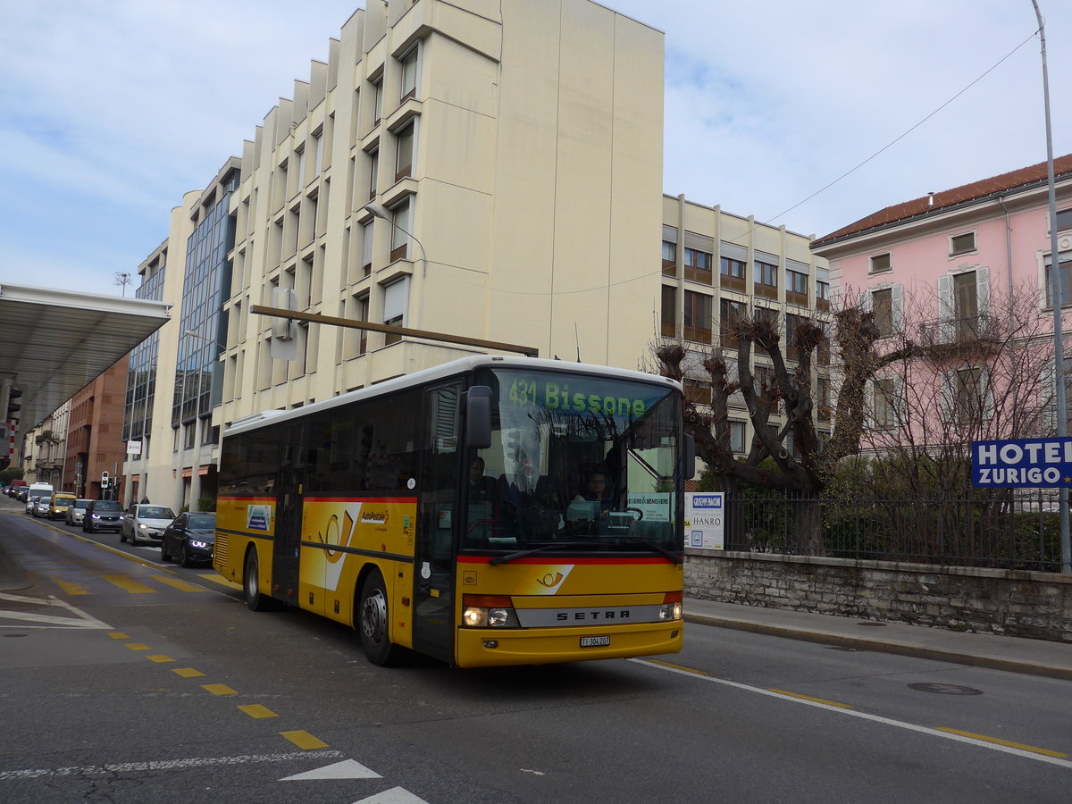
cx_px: 536
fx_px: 898
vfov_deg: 48.2
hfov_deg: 61.7
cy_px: 402
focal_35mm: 29
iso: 80
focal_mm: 6
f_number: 2.8
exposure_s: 1/1000
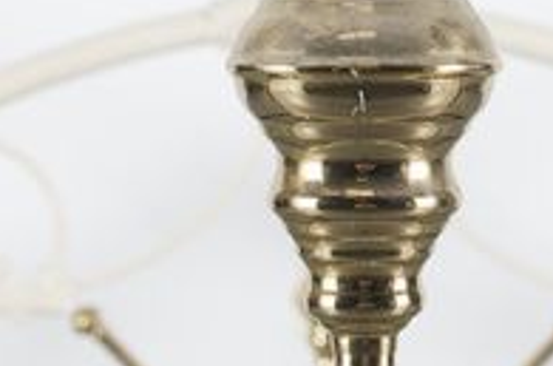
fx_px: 3218
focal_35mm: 210
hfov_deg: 9.8
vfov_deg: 6.5
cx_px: 373
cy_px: 33
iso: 100
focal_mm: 35
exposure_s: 1/125
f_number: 6.3
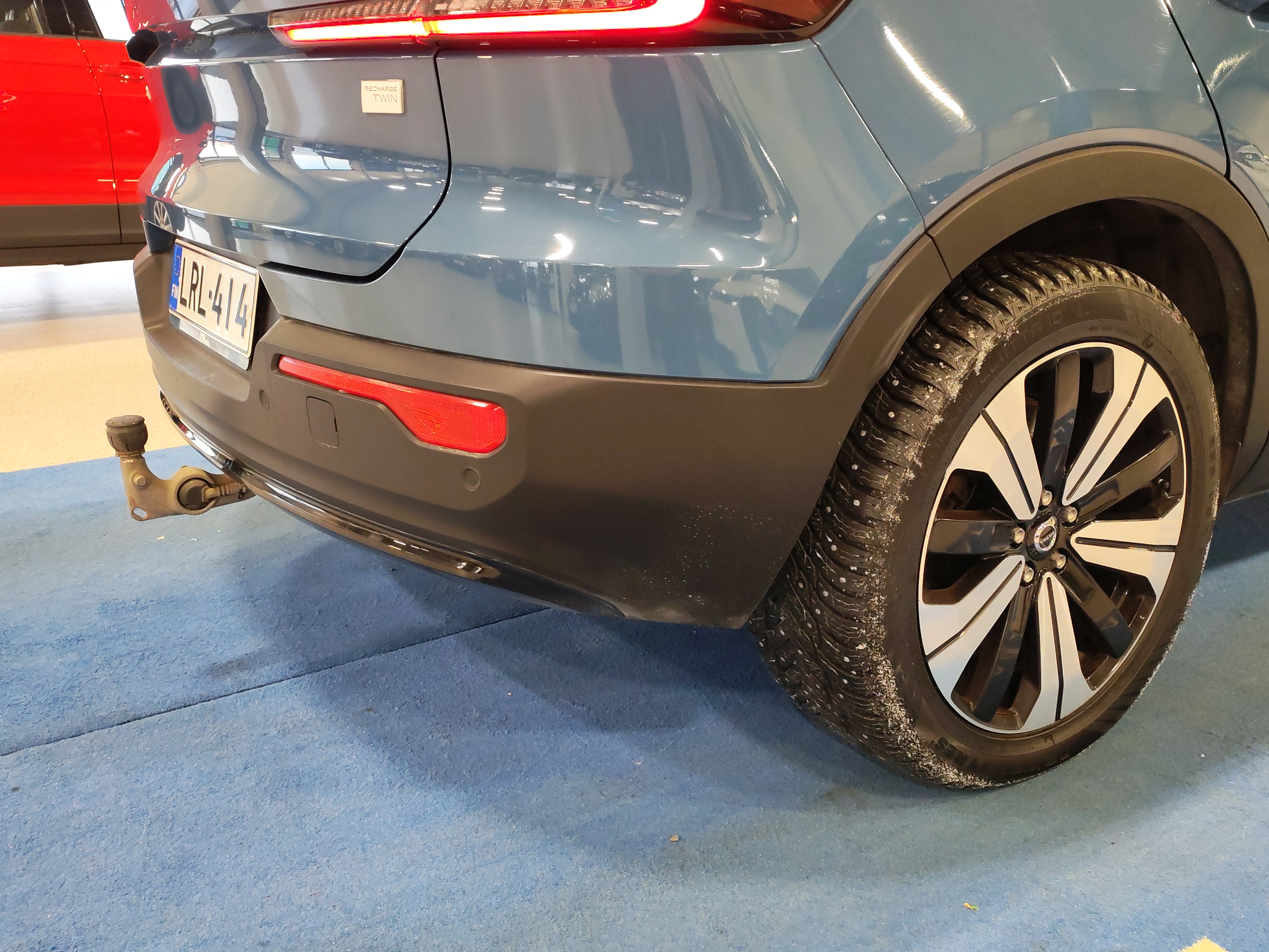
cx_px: 634
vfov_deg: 42.9
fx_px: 1210
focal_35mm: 33
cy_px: 476
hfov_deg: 55.4
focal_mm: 6.12
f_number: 1.9
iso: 1000
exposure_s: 1/100
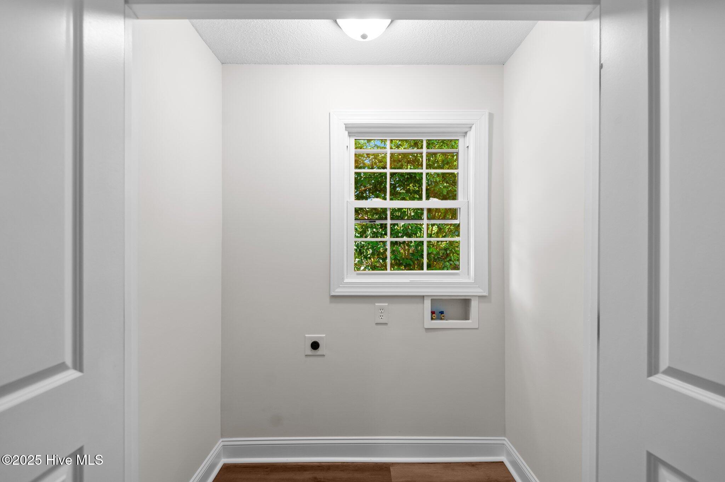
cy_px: 241
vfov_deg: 73.7
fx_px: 322
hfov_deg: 96.8
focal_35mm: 16
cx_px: 362
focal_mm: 16
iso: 400
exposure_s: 1/15
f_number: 4
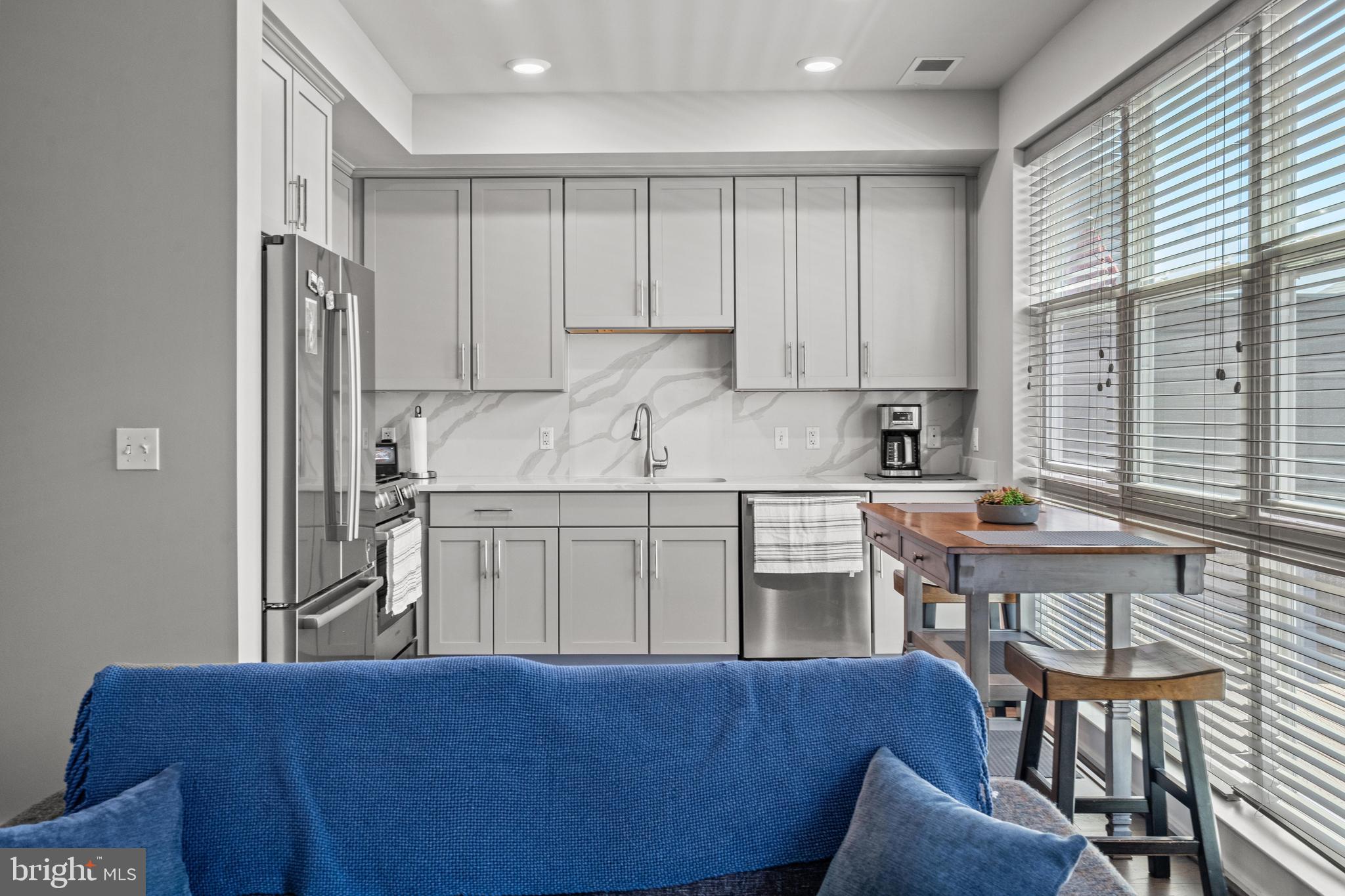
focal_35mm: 30
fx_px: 1121
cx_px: 672
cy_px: 448
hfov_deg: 61.9
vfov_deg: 43.6
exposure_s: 1/10
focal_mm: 30
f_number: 9
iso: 1000
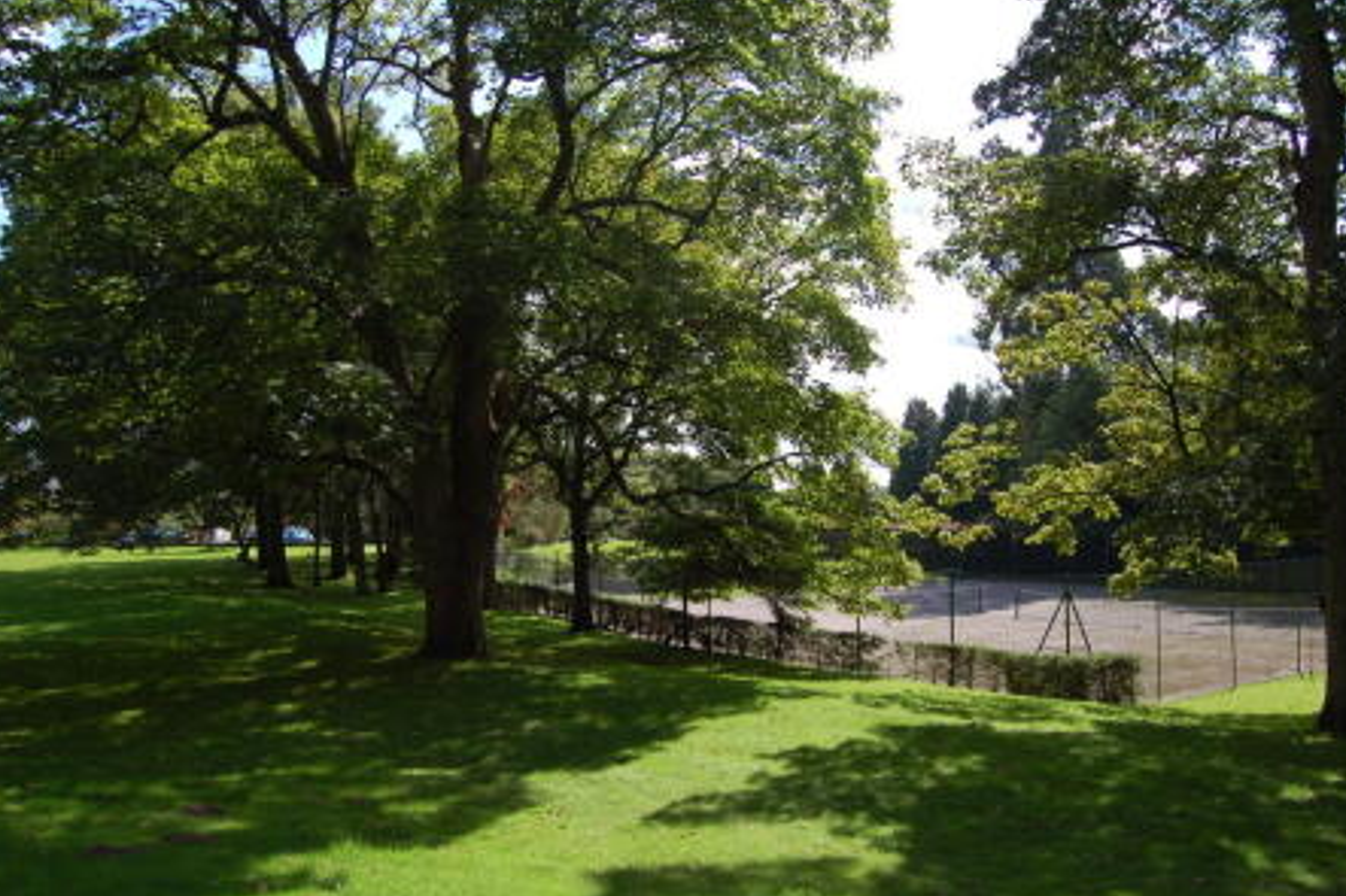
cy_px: 460
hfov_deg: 63.7
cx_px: 699
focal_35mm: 29
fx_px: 1084
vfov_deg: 44.9
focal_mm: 18
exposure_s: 1/500
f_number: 5.6
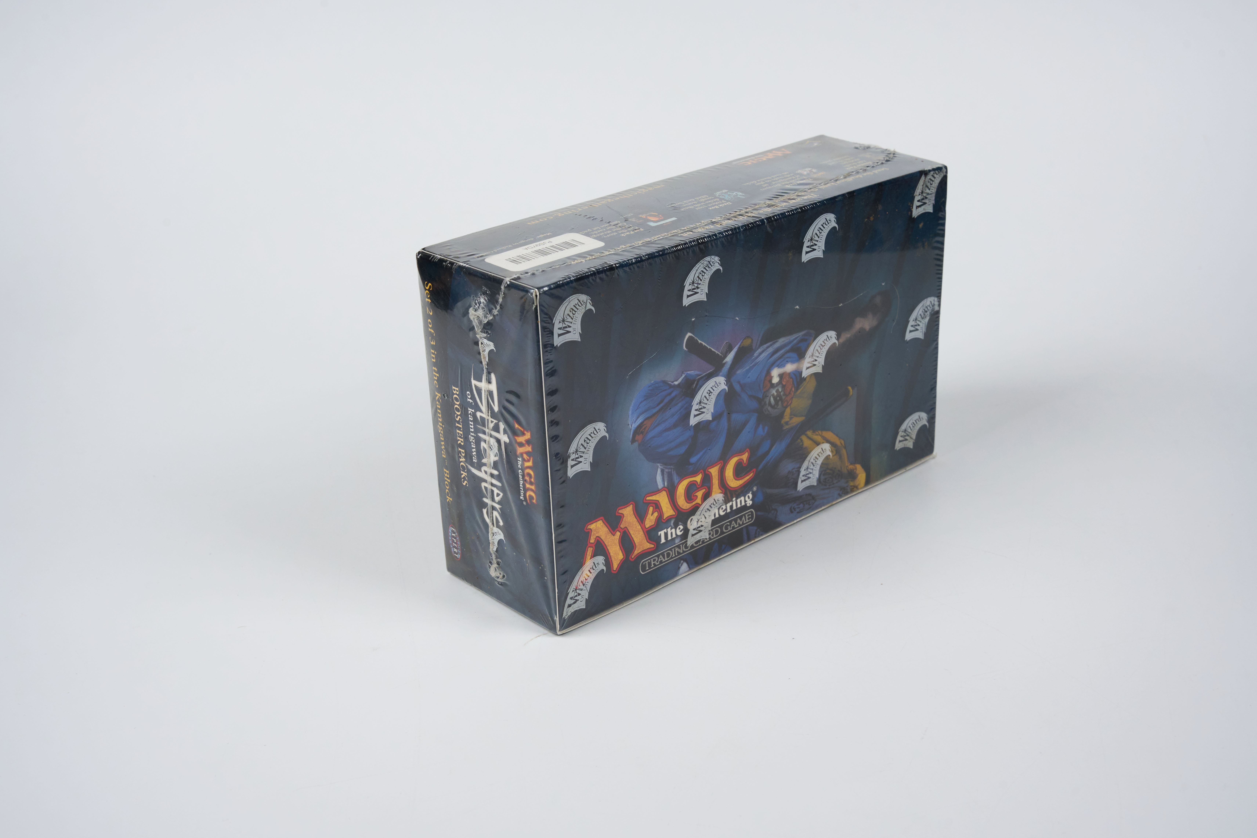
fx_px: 1585
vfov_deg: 29.6
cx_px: 628
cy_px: 419
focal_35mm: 45
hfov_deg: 43.3
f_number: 13
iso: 800
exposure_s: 1/50
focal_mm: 45.4
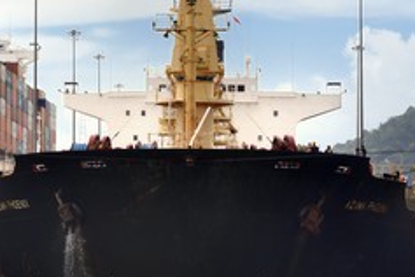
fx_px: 2755
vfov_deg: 5.7
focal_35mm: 239
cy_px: 161
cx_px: 91
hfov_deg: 8.6
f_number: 16
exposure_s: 1/200
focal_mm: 135
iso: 400
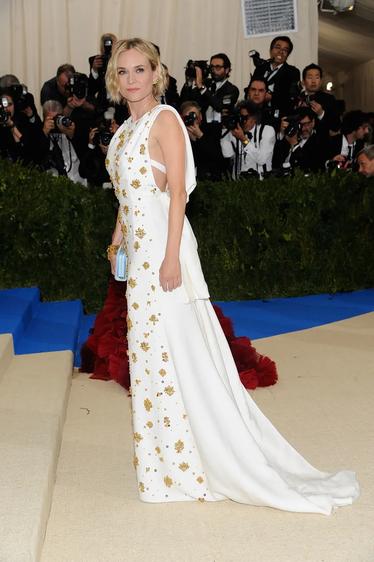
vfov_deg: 36.3
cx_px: 187
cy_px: 281
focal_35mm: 55
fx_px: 858
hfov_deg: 24.6
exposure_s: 1/200
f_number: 5.6
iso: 1000
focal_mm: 55
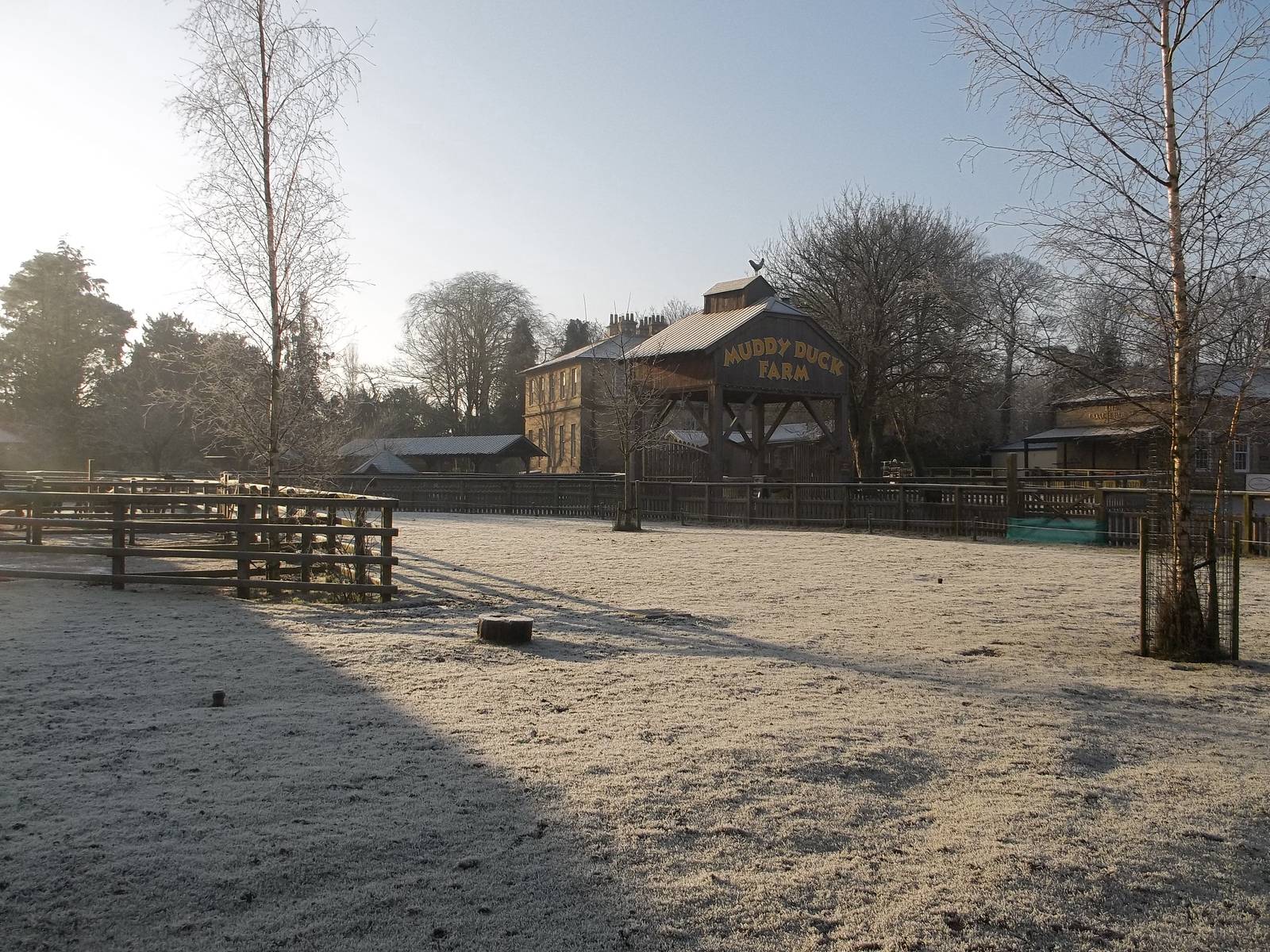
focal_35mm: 33
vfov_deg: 42.9
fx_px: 1211
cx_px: 635
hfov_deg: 55.4
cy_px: 476
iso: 80
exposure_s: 1/200
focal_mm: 5.9
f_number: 8
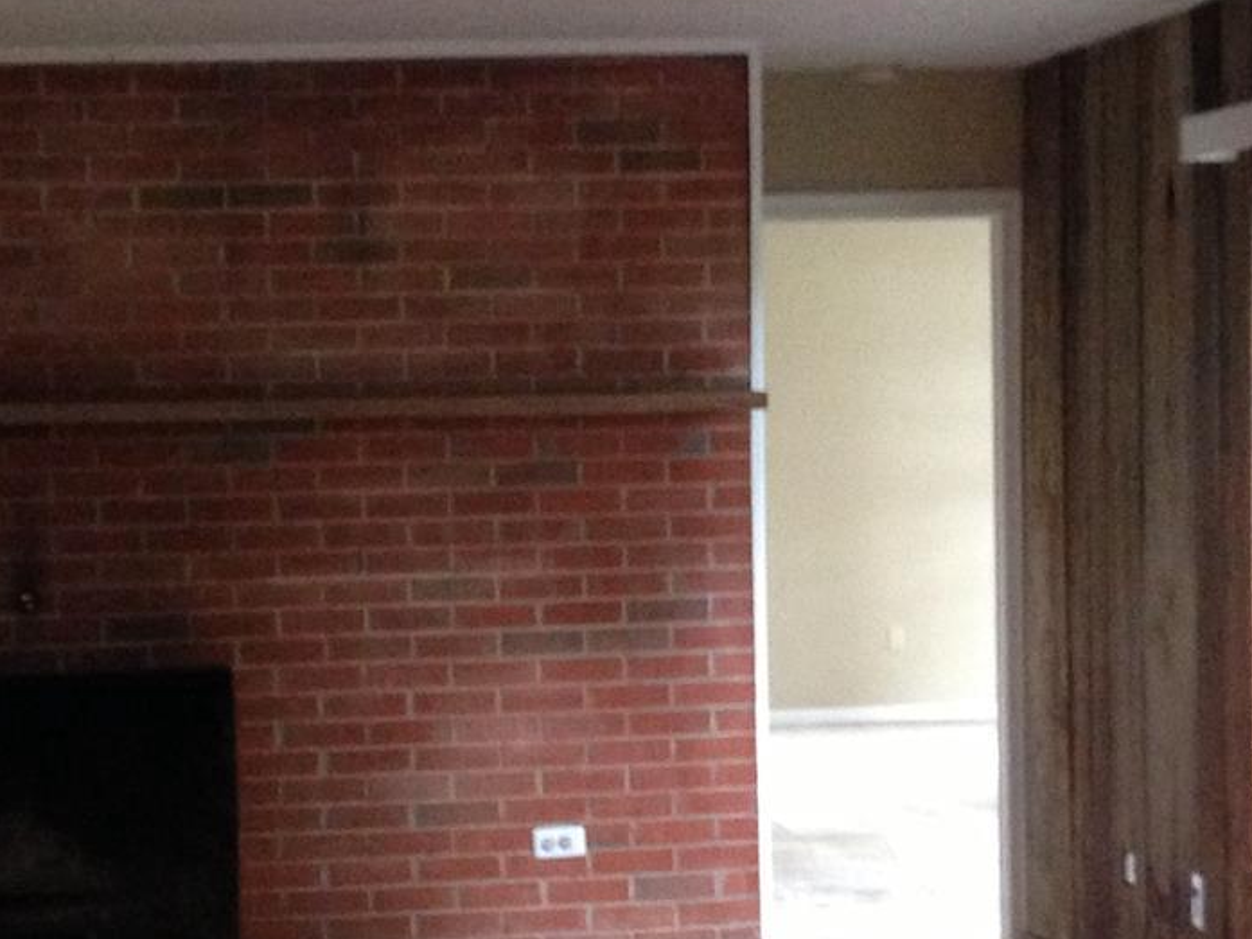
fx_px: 3509
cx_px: 557
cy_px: 612
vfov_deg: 15.2
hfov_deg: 20.2
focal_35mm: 97
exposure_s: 1/15
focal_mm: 4.13
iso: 400
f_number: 2.4
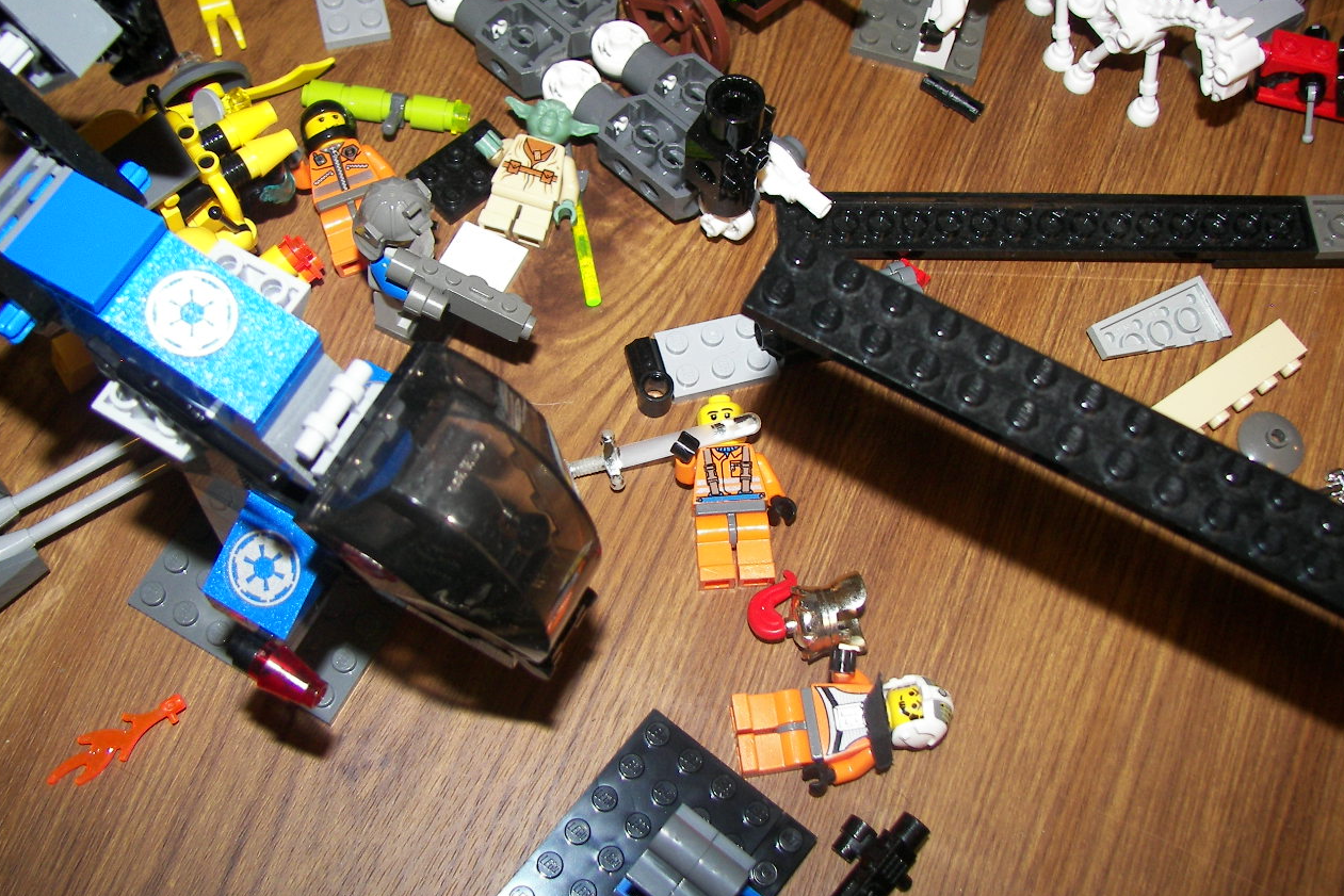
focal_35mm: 38
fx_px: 1419
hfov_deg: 50.7
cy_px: 439
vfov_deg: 35.1
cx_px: 675
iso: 100
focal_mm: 6
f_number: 2.8
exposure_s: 1/30
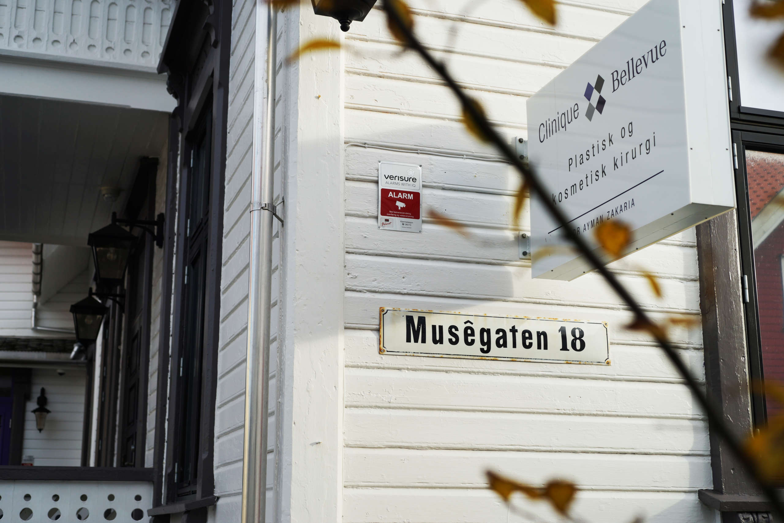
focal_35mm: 50
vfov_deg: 27.0
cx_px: 392
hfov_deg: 39.6
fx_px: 1089
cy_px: 262
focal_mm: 50
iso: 100
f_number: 5.6
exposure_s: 1/125
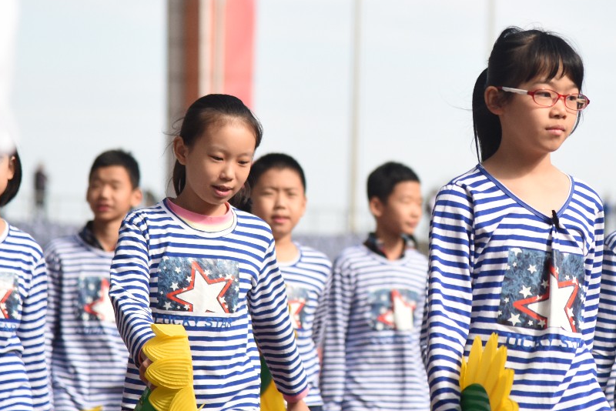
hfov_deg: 8.6
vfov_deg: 5.7
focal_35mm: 240
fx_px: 4108
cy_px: 96
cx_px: 454
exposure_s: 1/4000
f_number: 4
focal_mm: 120
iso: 1000
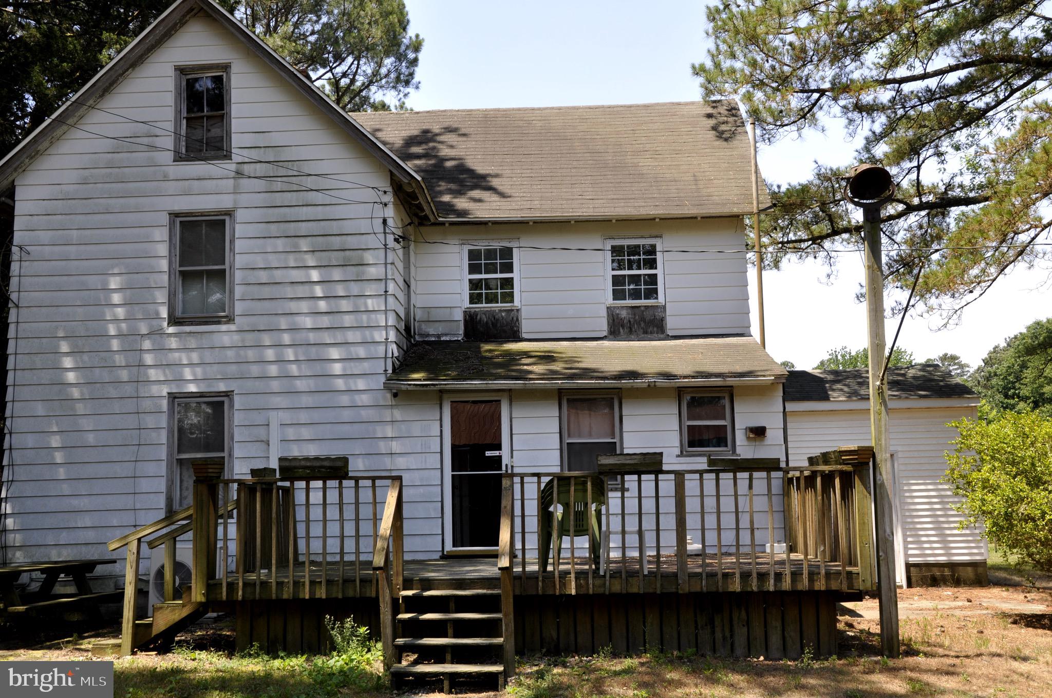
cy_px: 349
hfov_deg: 51.3
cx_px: 526
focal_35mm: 38
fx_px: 1094
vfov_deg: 35.4
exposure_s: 1/100
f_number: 10
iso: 200
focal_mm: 25
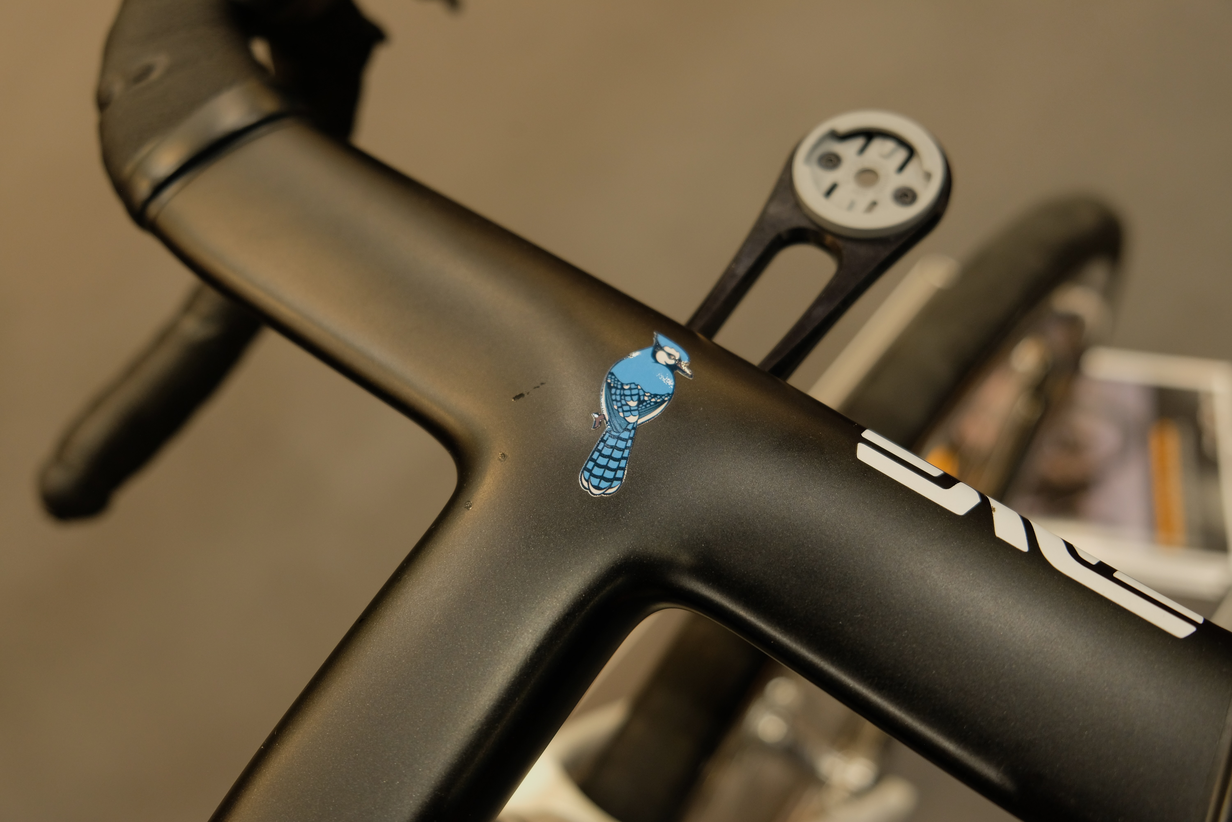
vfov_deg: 37.9
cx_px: 616
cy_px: 411
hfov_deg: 54.4
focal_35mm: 35
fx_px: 1198
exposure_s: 1/60
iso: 640
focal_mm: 23.3
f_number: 3.2
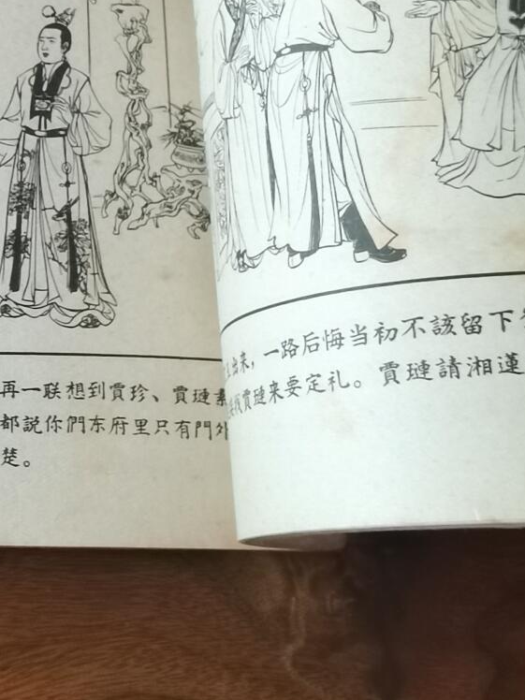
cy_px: 114
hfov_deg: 22.5
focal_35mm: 65
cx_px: 182
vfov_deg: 29.0
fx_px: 1314
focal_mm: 2.26
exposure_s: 1/50
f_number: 2.2
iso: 200
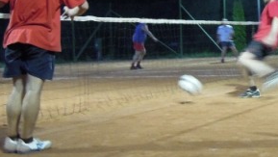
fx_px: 546
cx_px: 269
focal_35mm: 74
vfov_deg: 16.3
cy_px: 40
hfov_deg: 27.2
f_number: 2.8
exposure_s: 1/15
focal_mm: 4.3
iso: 400
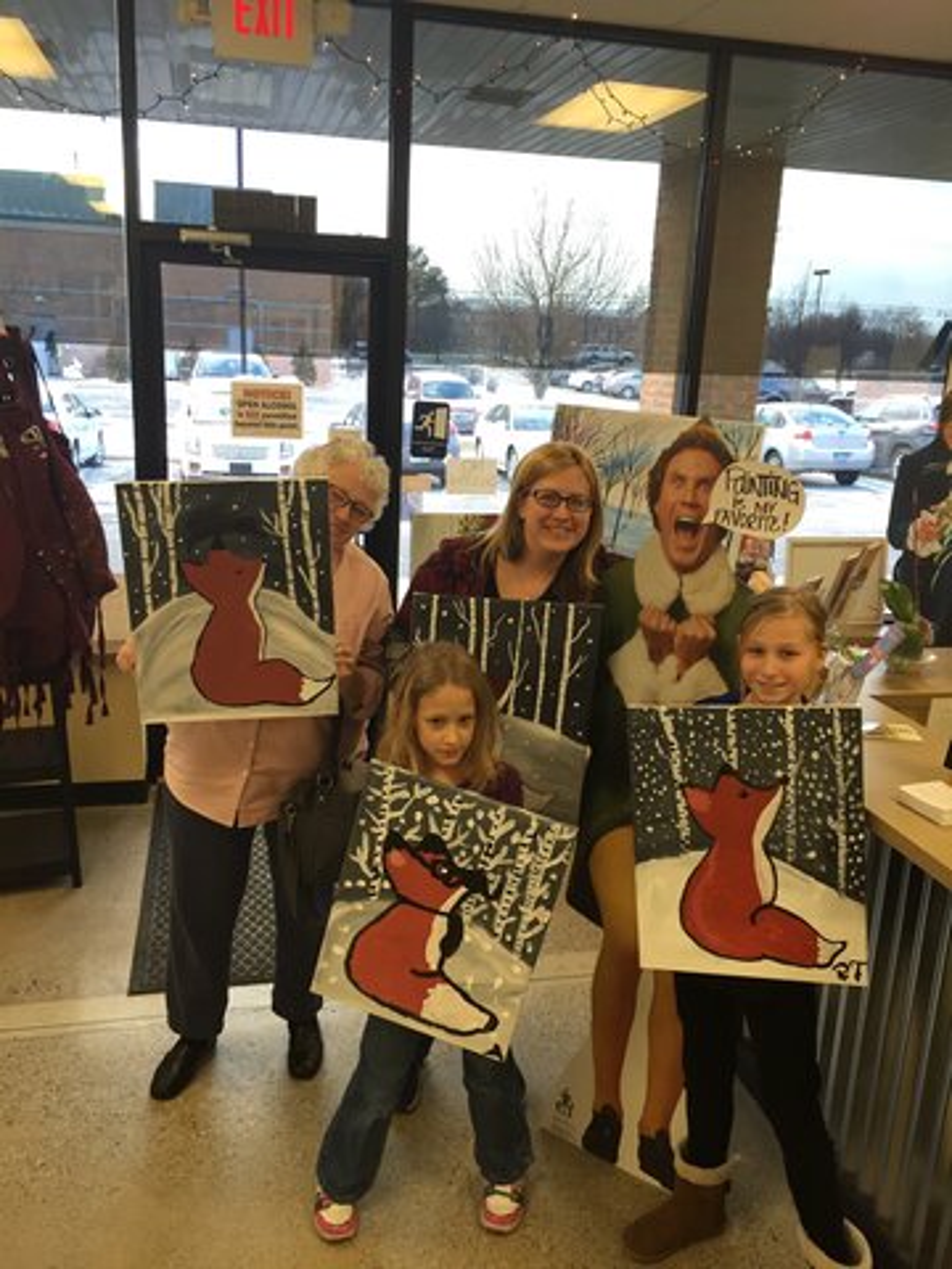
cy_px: 634
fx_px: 1063
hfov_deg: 48.2
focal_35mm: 29
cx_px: 476
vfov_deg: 61.7
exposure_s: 1/40
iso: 32
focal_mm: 4.15
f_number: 2.2
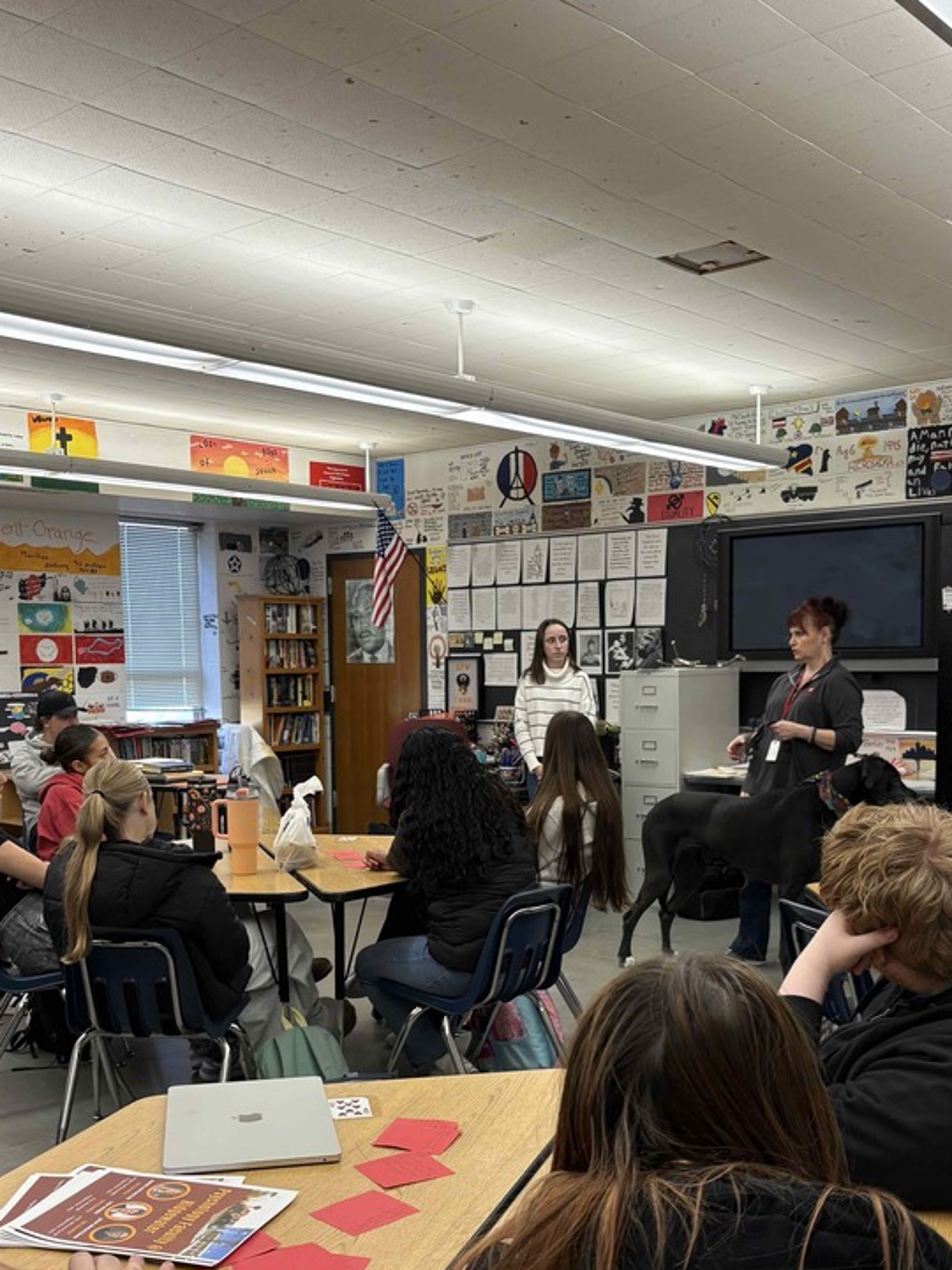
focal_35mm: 37
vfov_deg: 49.6
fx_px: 1357
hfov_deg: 38.7
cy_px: 794
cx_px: 467
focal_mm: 5.96
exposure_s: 1/60
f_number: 1.6
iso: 80
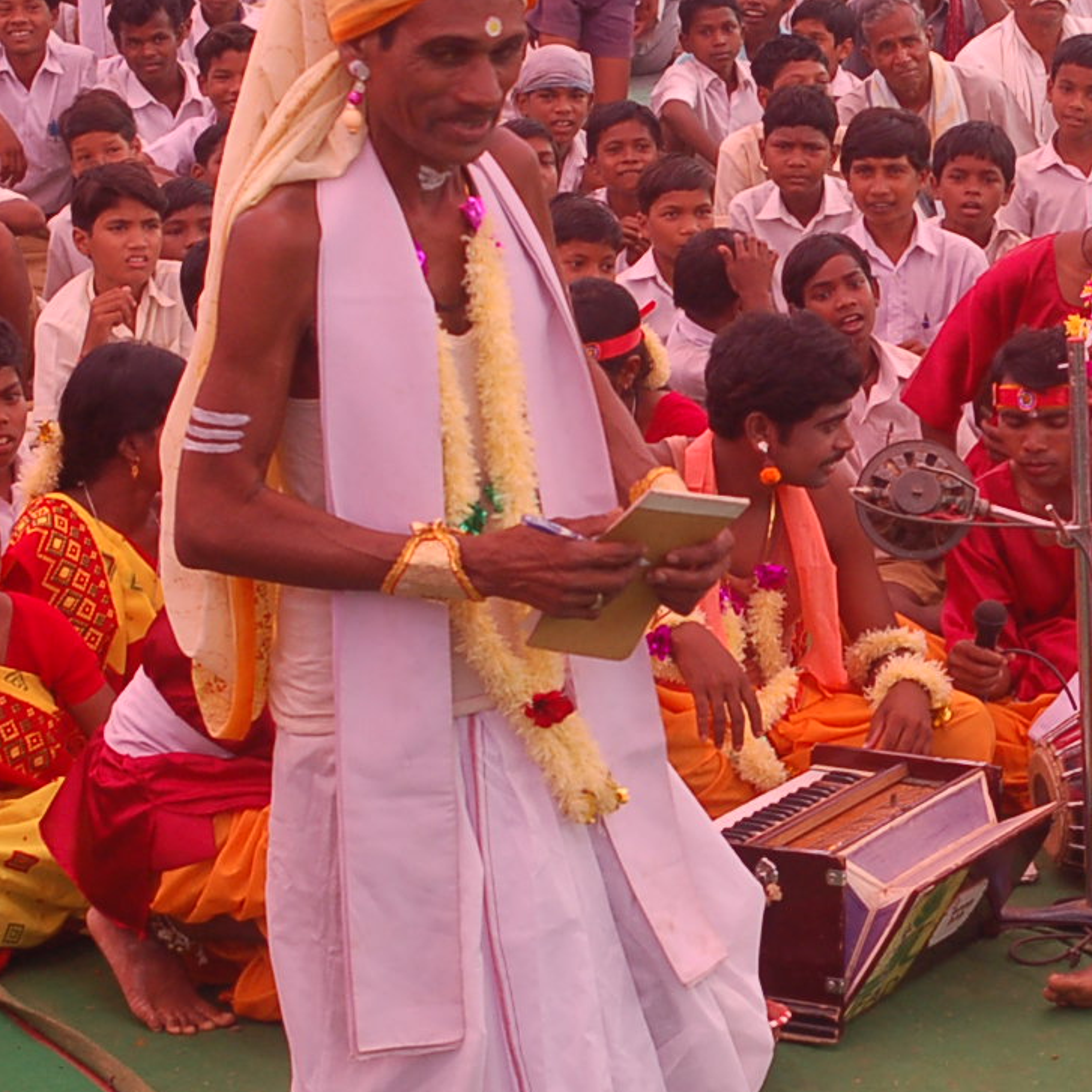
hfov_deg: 12.4
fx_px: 4937
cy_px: 436
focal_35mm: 138
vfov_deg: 12.6
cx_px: 1284
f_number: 5.6
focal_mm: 35
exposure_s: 1/125
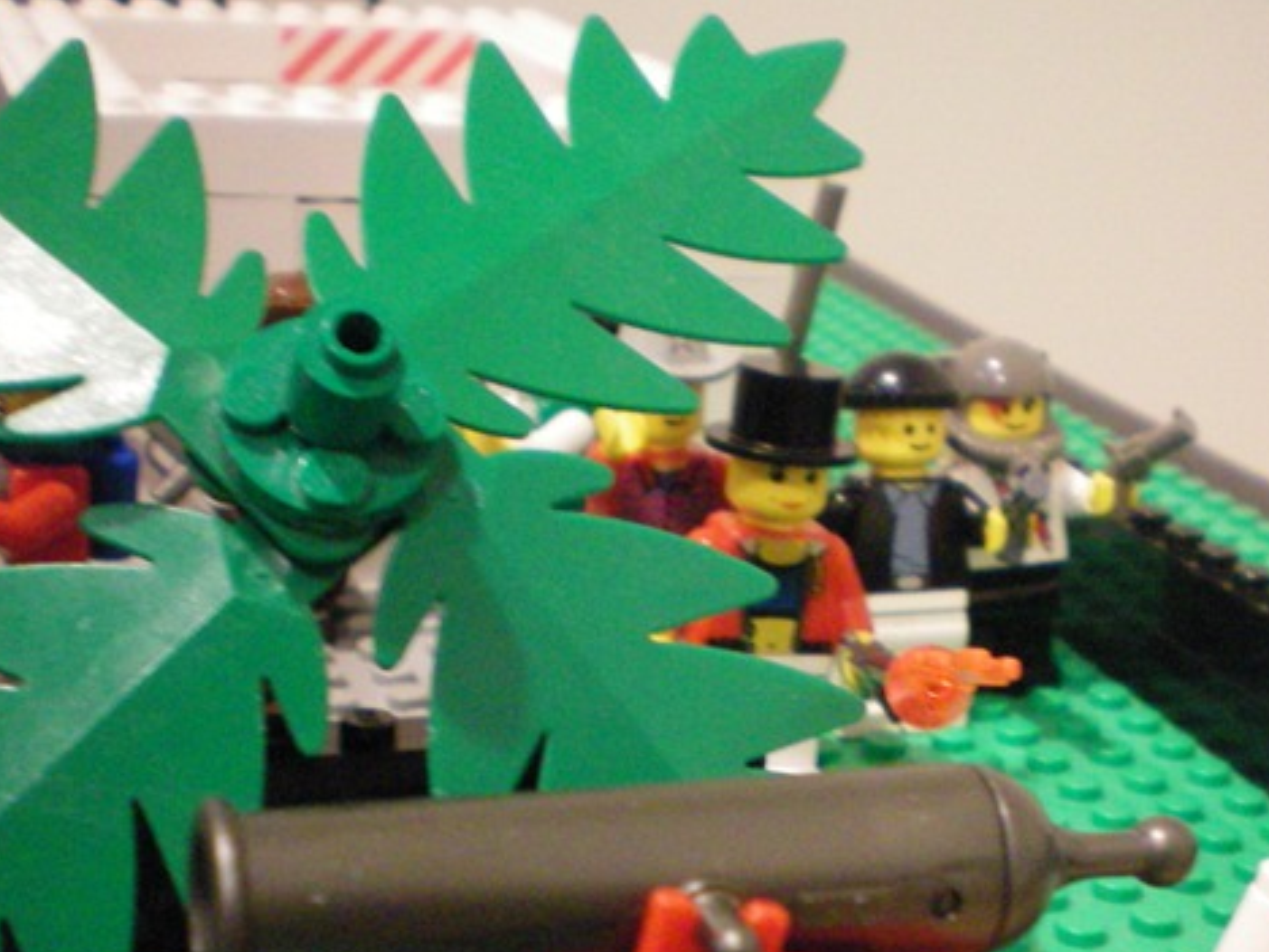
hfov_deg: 29.3
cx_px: 963
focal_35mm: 65
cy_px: 762
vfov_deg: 22.3
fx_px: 2383
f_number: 3.1
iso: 400
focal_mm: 6.3
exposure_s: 1/10
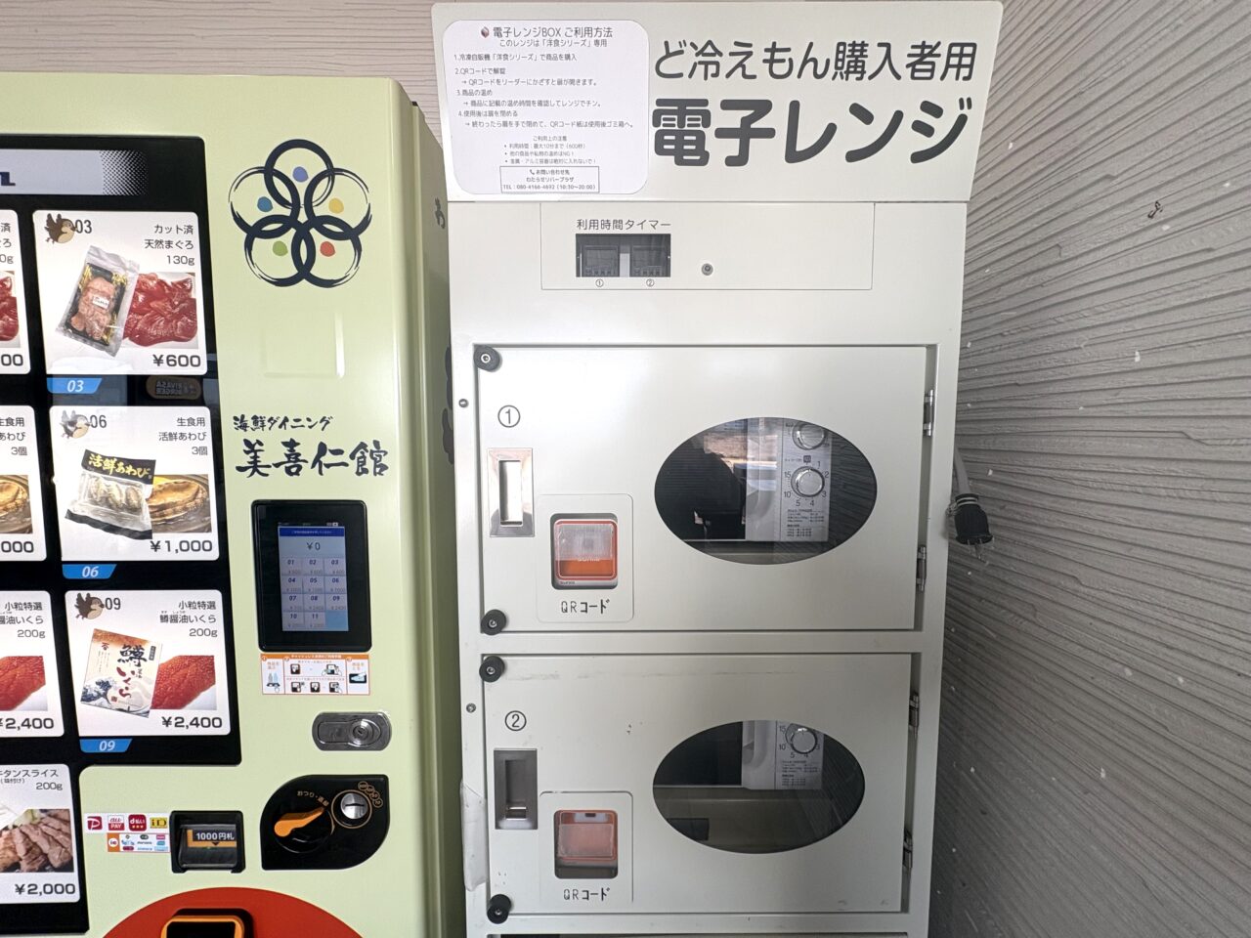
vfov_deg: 85.7
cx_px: 626
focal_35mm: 14
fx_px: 506
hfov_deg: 102.1
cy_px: 469
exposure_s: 1/238
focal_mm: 2.22
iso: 40
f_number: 2.2
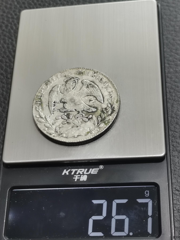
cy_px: 120
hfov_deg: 22.3
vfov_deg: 29.4
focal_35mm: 66
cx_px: 90
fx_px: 458
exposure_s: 1/100
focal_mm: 5.58
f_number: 1.8
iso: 100
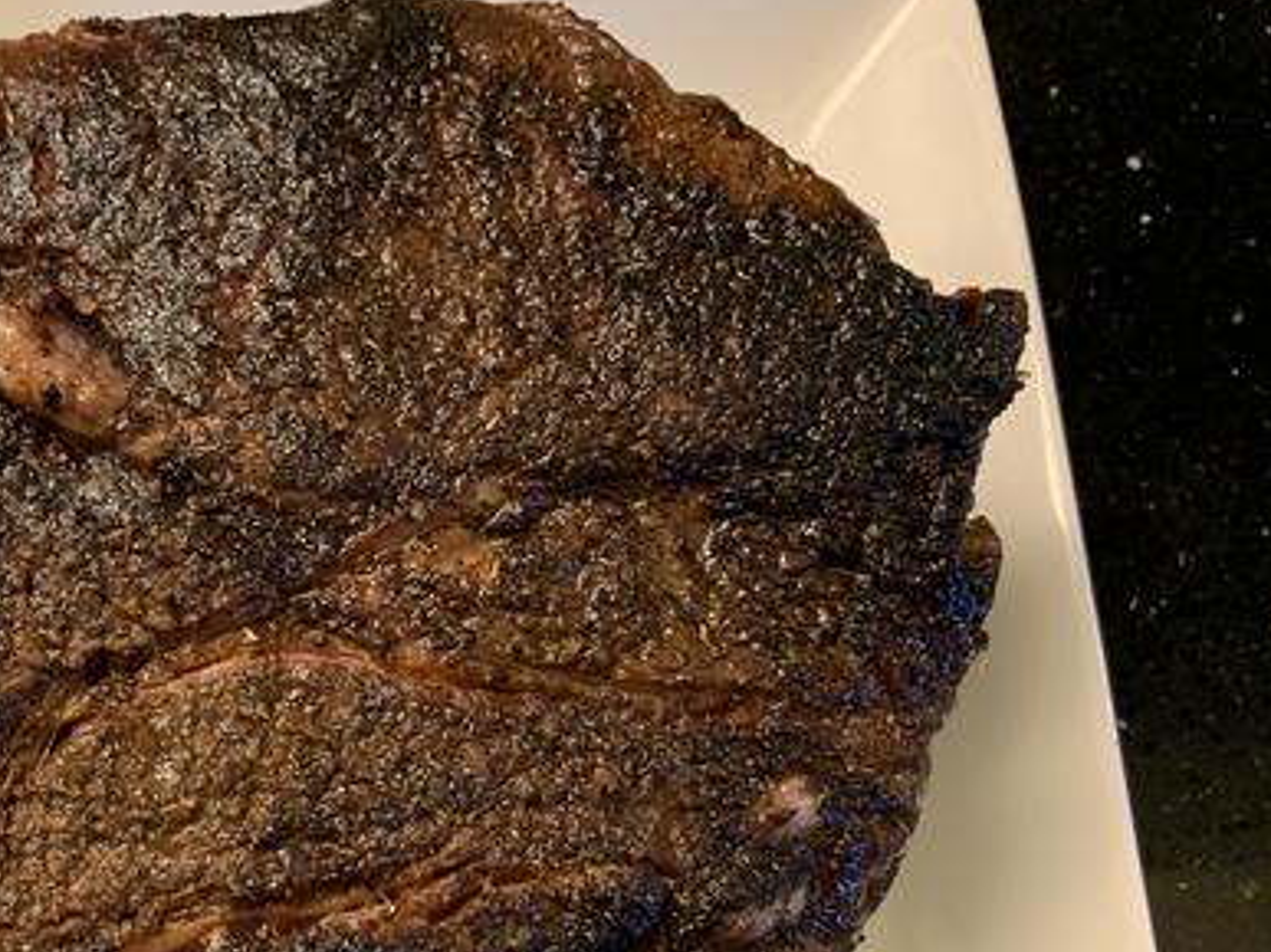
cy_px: 693
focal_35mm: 43
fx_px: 1578
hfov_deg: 42.0
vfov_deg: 33.0
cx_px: 256
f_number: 1.8
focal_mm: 4.25
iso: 320
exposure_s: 1/60
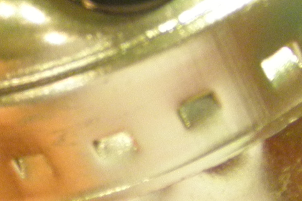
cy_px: -57
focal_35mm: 170
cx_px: -2
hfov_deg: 12.0
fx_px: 1426
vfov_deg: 8.0
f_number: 3
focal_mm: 5
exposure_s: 1/10
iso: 200
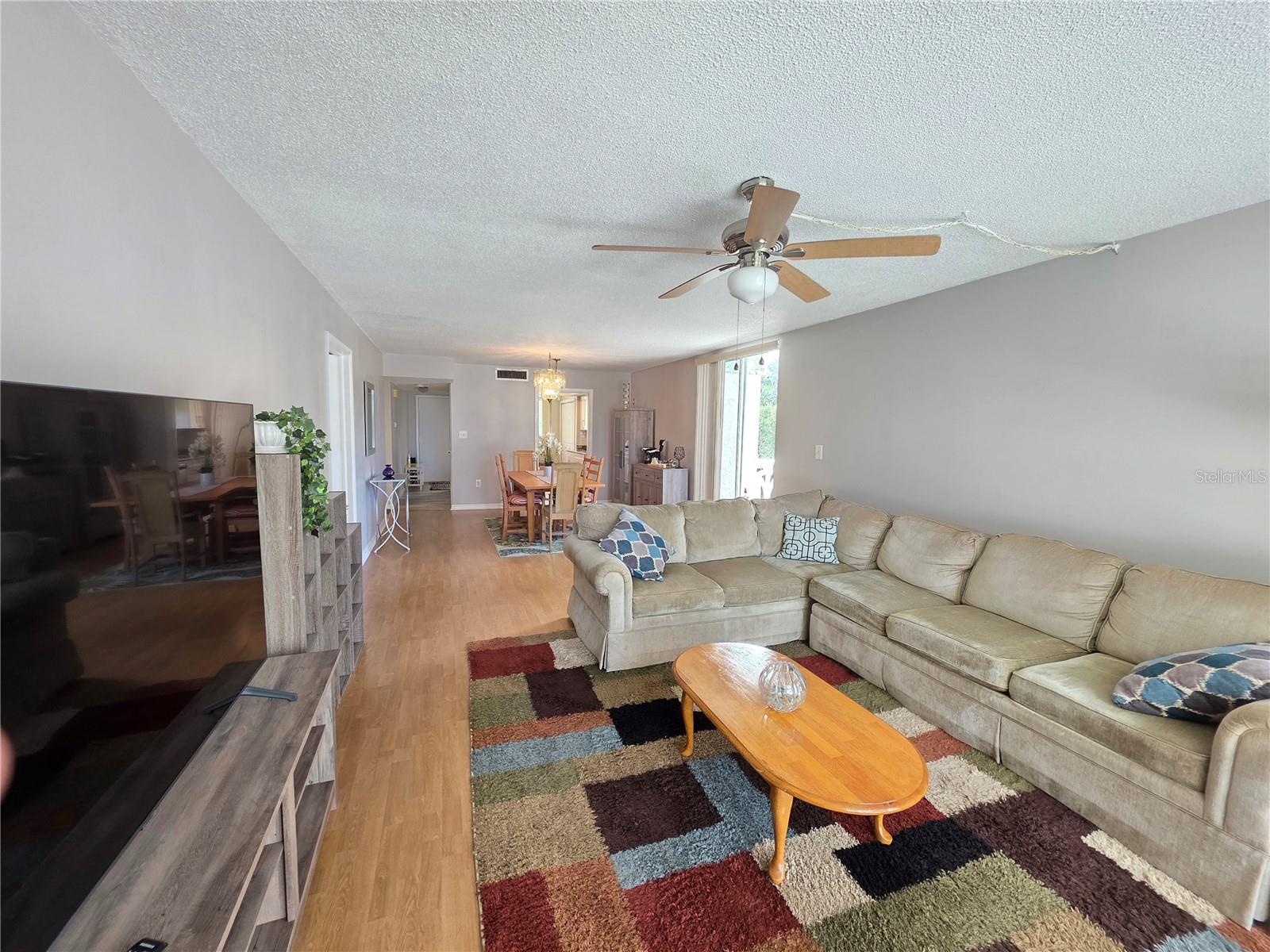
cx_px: 635
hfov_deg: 106.2
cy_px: 476
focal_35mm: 13
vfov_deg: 89.9
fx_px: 477
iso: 200
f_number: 1.9
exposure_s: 1/120
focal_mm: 2.2
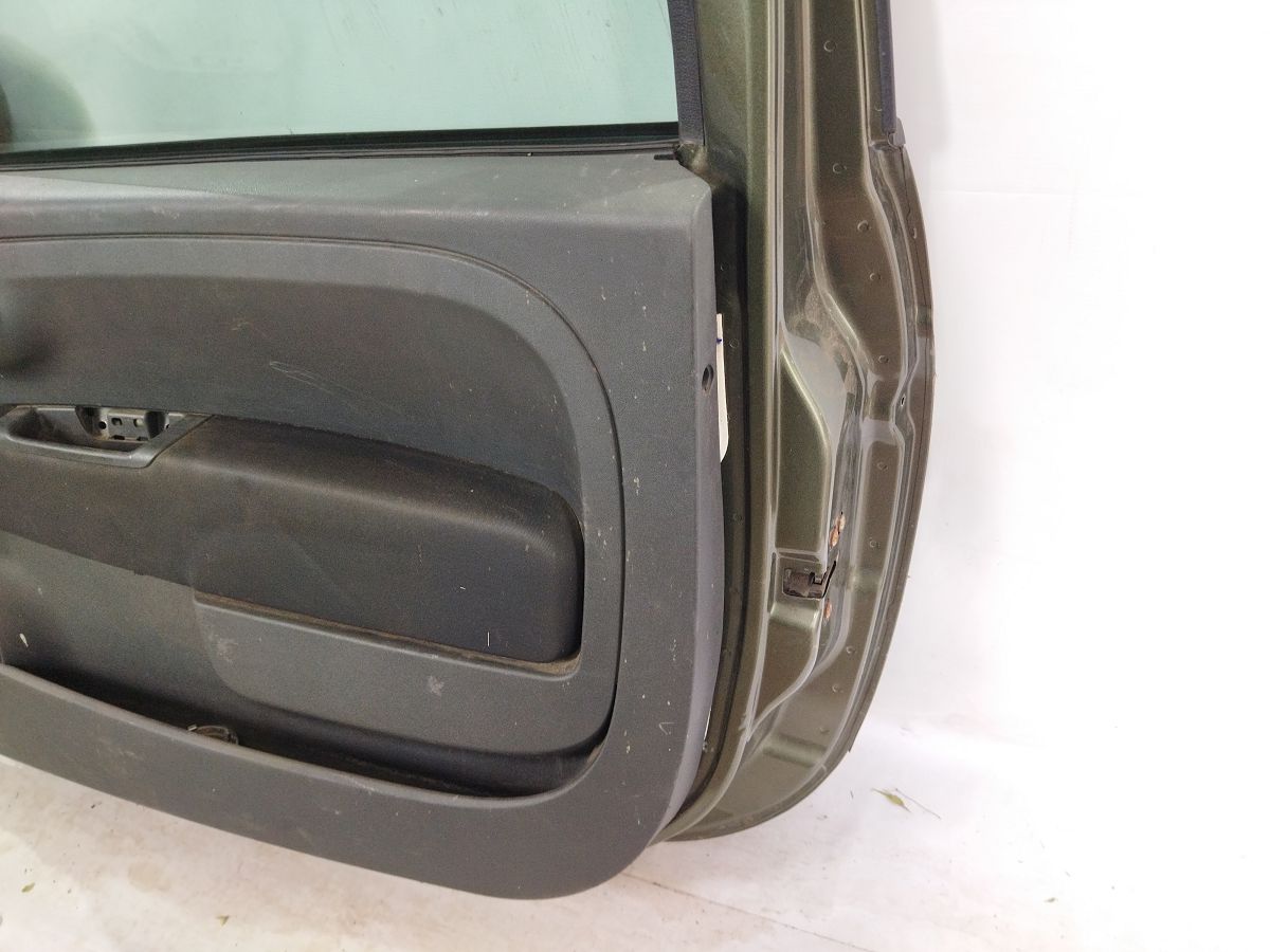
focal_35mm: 27
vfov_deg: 51.4
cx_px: 635
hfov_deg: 65.3
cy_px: 476
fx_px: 991
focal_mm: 4.71
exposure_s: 1/25
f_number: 1.79
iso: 195
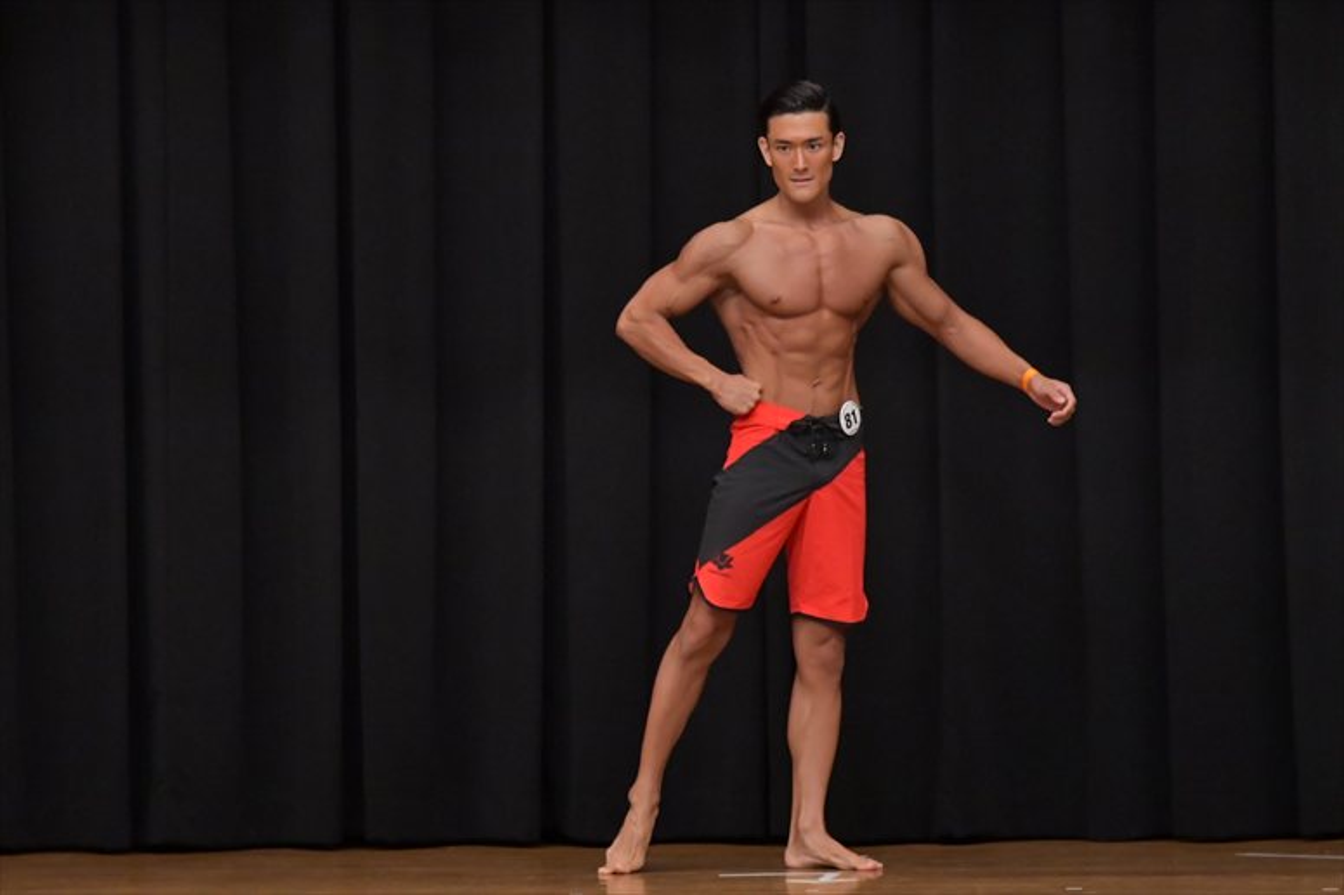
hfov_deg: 7.6
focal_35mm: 270
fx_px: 10075
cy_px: 448
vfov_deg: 5.1
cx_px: 672
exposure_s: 1/400
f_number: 5.6
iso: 6400
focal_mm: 180
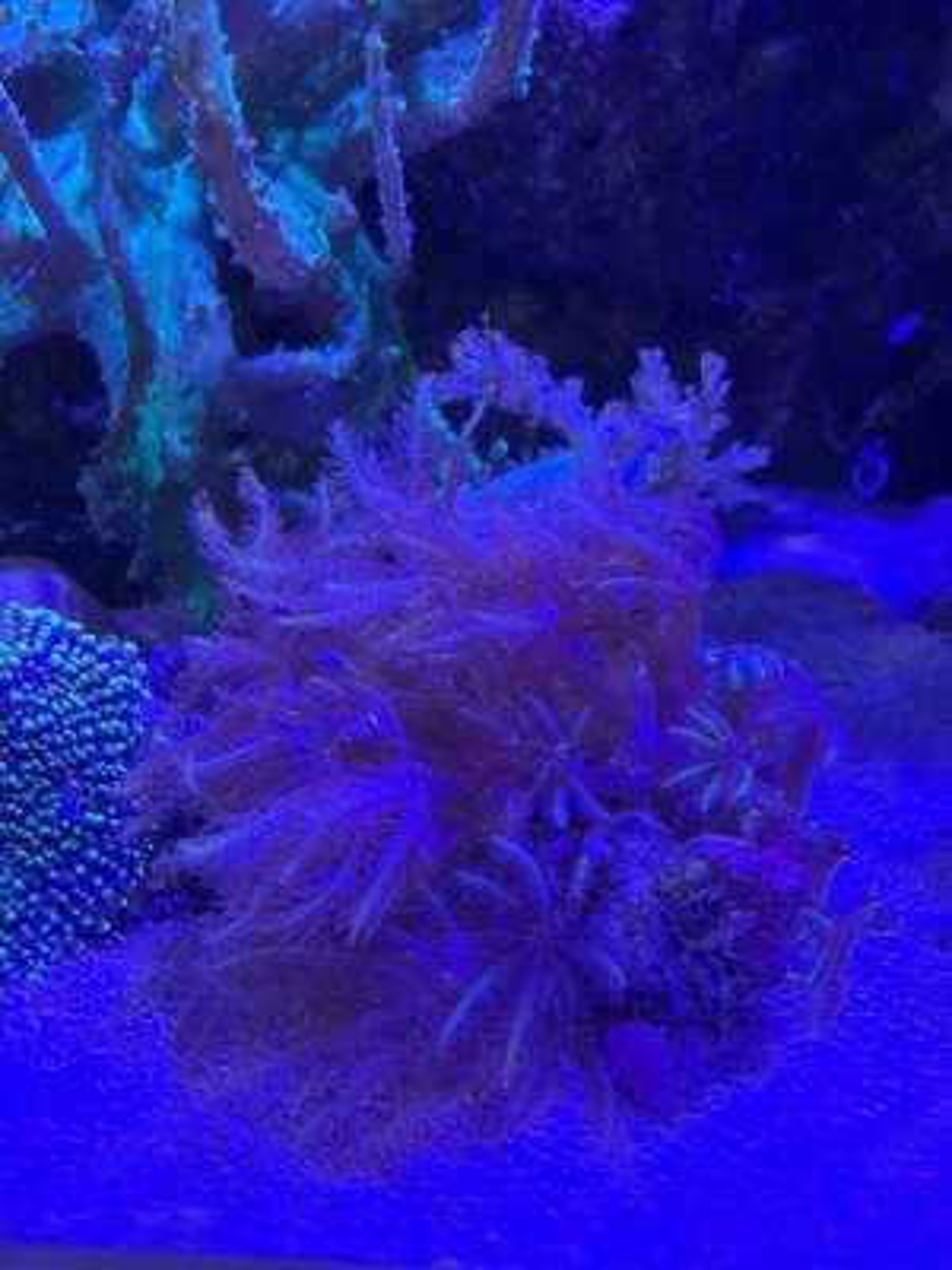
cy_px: 635
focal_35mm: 25
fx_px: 917
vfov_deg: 69.4
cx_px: 476
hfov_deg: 54.9
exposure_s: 1/143
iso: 640
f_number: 2.2
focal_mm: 2.22
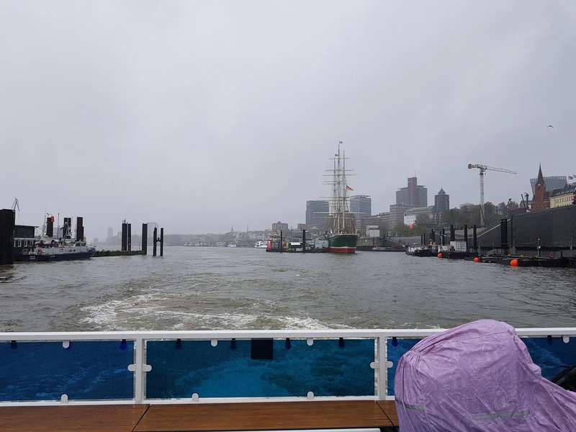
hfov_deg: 67.3
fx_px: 433
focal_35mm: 26
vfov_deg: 53.1
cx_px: 288
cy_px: 216
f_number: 1.7
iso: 50
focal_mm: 4.2
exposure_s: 1/790
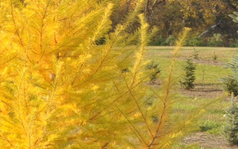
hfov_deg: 11.9
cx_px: -315
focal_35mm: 146
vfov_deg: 9.0
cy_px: 99
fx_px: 947
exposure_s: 1/200
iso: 200
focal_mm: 18
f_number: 8
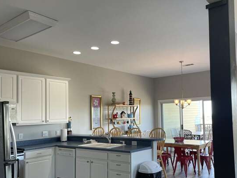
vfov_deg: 42.8
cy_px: 105
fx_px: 226
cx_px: 146
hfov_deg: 54.8
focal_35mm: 33
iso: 64
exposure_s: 1/120
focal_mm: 4.2
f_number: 1.6
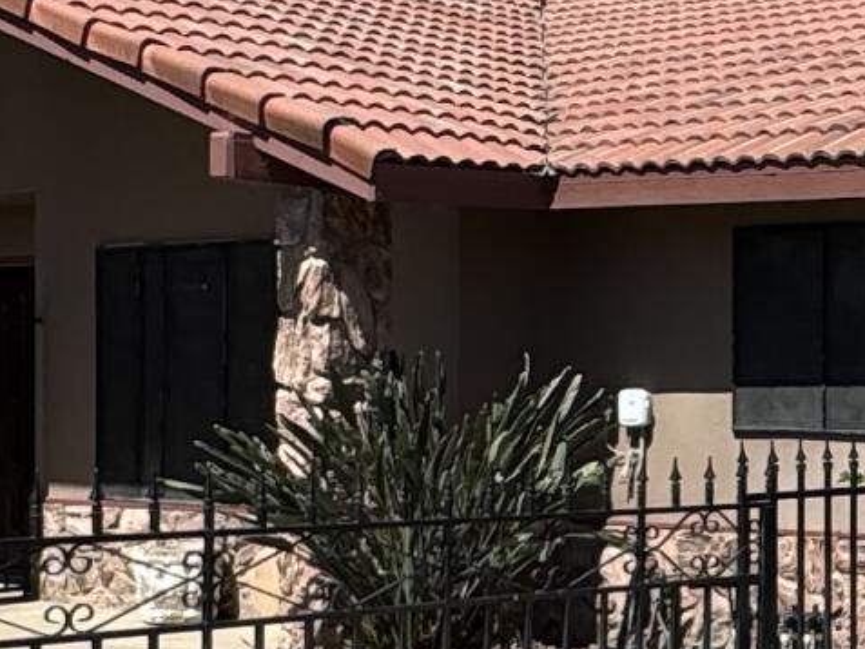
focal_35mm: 88
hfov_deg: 20.8
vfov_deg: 16.7
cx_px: 1035
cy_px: 441
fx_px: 2200
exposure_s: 1/2584
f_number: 2.2
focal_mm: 2.22
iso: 50
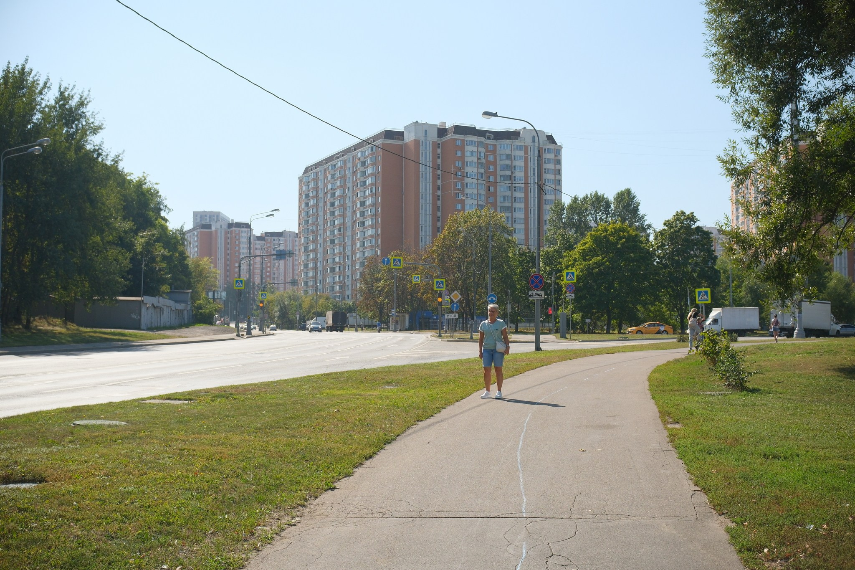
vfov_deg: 32.6
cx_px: 428
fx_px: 974
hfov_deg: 47.4
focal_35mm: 41
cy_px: 285
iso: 640
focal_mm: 27
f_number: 5.6
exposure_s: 1/2200
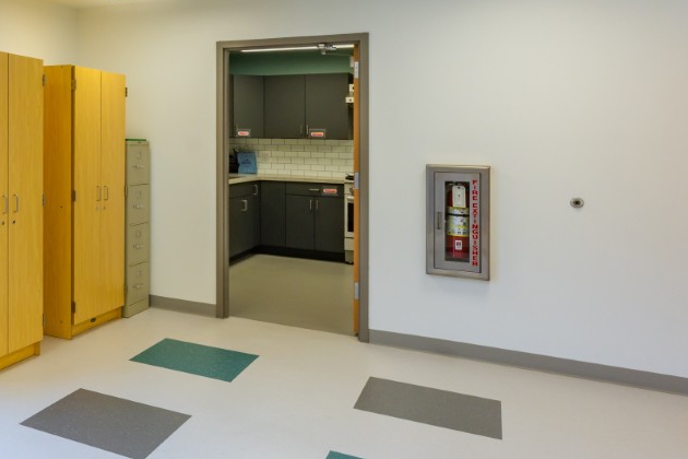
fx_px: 688
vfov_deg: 36.5
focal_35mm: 36
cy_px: 150
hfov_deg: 44.3
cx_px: -16
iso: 64
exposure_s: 1/60
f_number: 8
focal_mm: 14
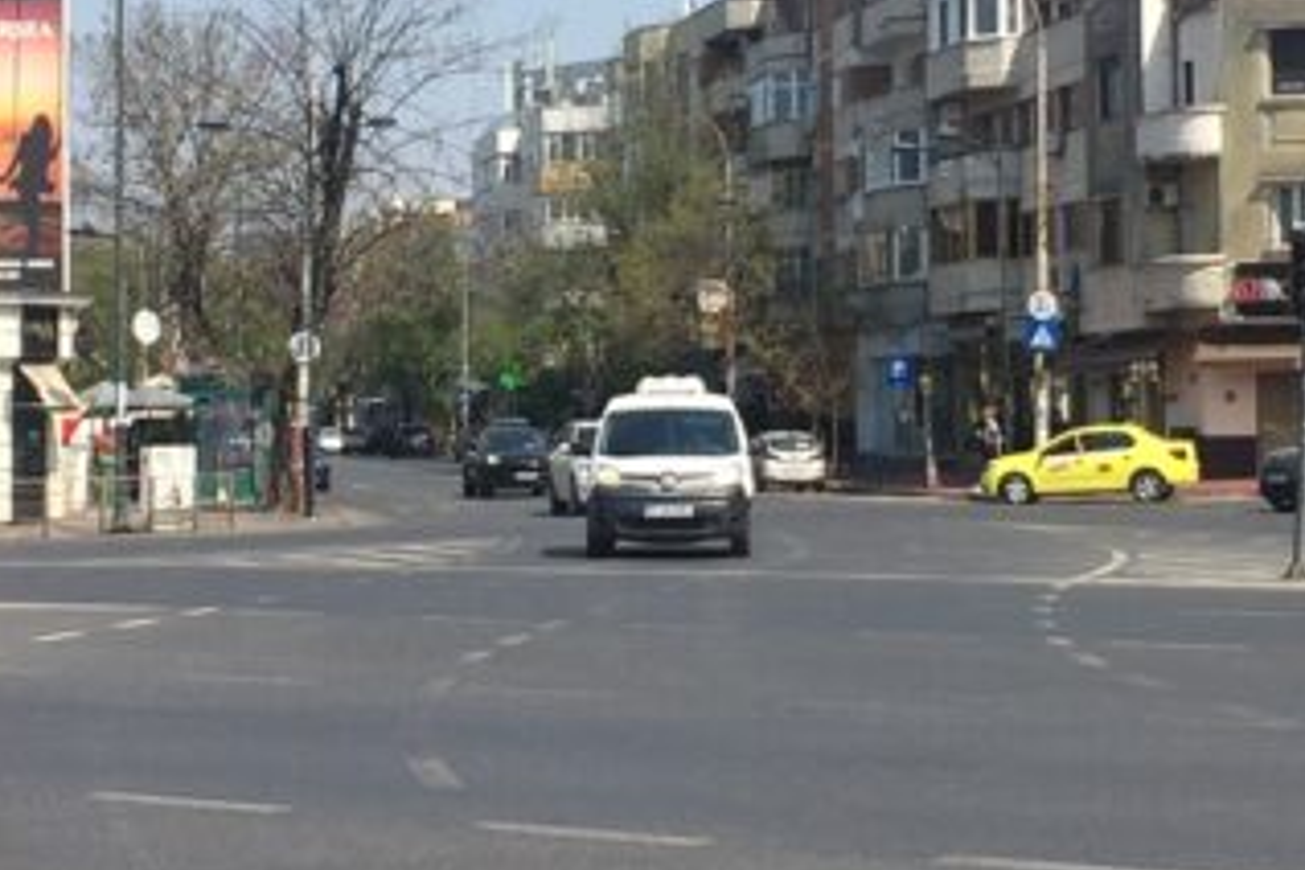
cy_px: 259
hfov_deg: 21.0
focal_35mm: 97
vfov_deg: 14.1
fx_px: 3516
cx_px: 751
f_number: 2.2
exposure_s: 1/1799
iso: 32
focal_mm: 4.15
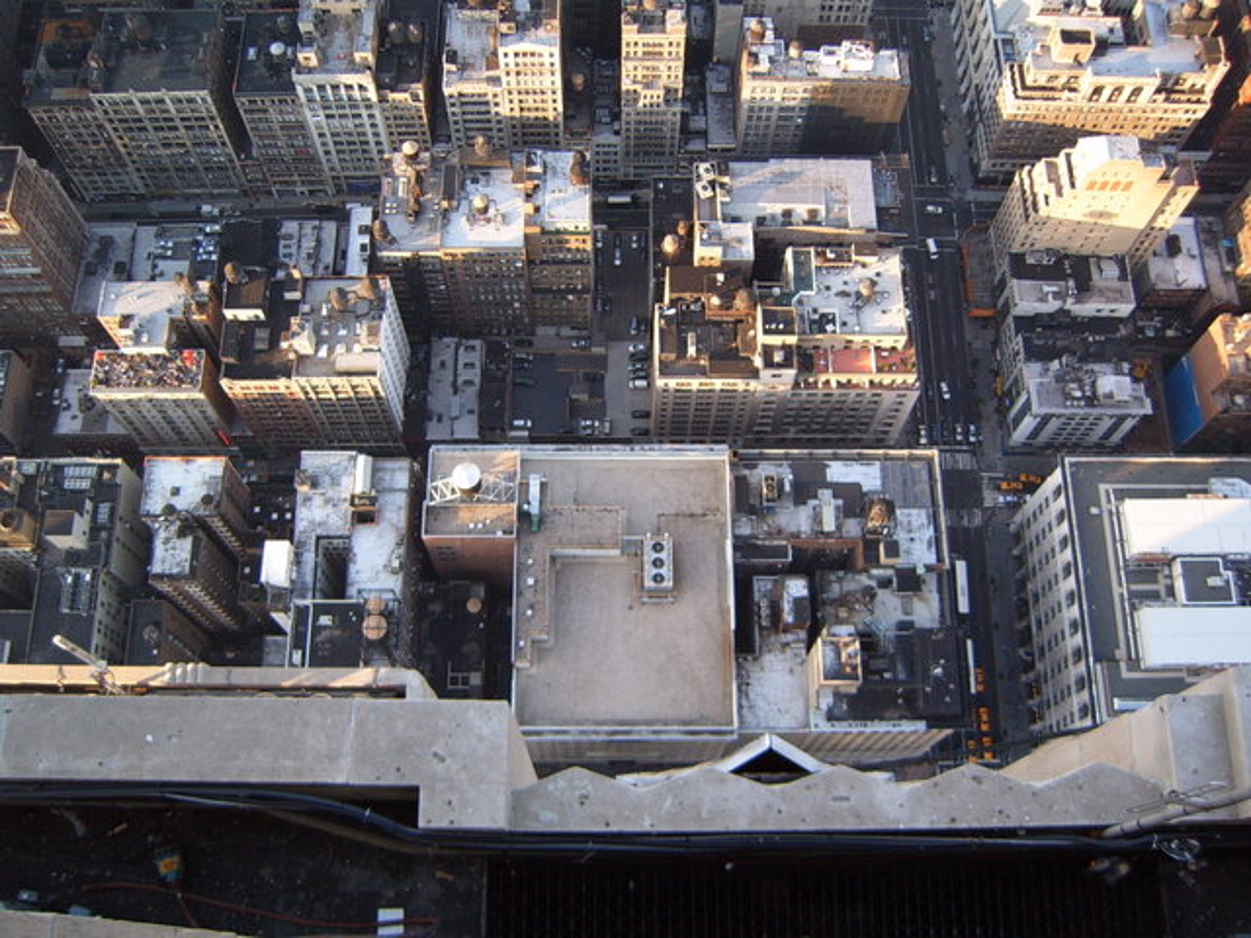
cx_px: 626
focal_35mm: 37
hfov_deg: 50.1
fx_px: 1337
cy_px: 469
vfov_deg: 38.7
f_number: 2.9
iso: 63
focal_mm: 6.2
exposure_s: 1/125
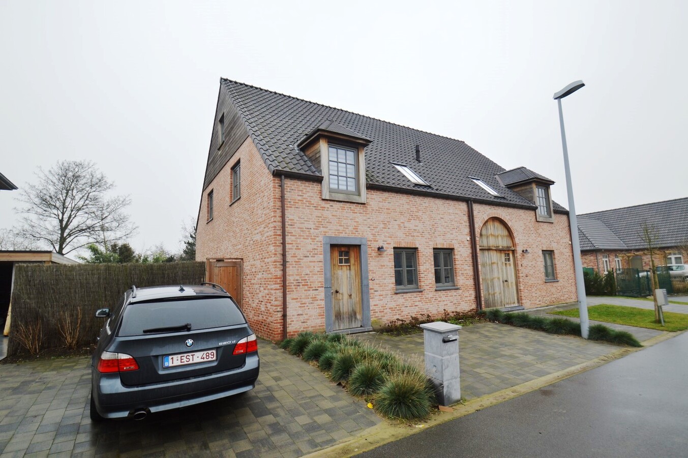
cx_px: 344
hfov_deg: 92.5
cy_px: 229
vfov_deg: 69.6
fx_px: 329
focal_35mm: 17
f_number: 5.6
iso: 250
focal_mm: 11.5
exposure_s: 1/125
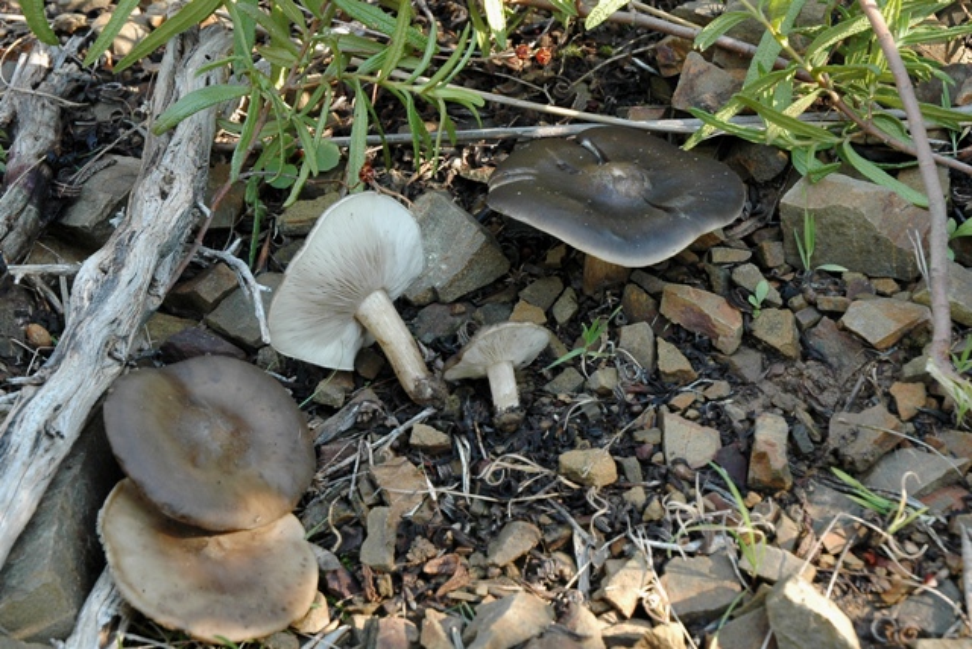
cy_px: 324
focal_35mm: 66
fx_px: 1782
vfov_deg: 20.6
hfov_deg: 30.5
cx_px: 486
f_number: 10
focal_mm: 44
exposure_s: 1/30
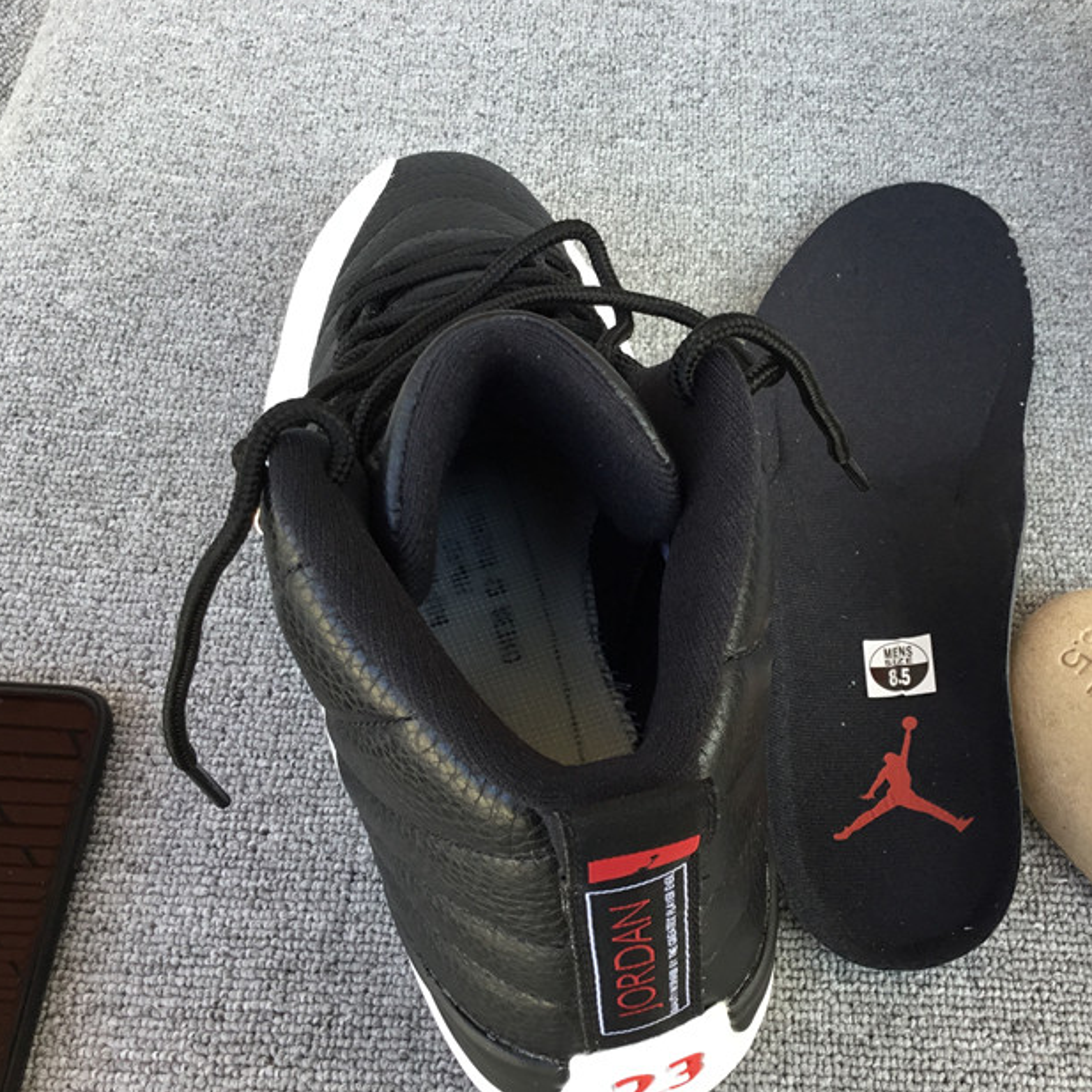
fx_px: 1428
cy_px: 573
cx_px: 715
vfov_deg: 41.8
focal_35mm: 40
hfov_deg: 41.4
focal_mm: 3.3
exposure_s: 1/100
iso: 40
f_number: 2.4
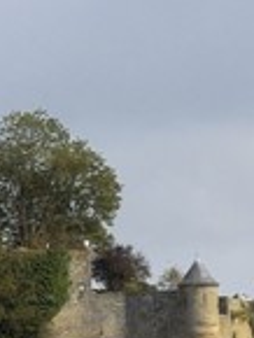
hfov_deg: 3.3
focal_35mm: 412
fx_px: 4025
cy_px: 172
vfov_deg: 4.8
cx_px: -1123
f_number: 9
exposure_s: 1/250
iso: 100
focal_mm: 26
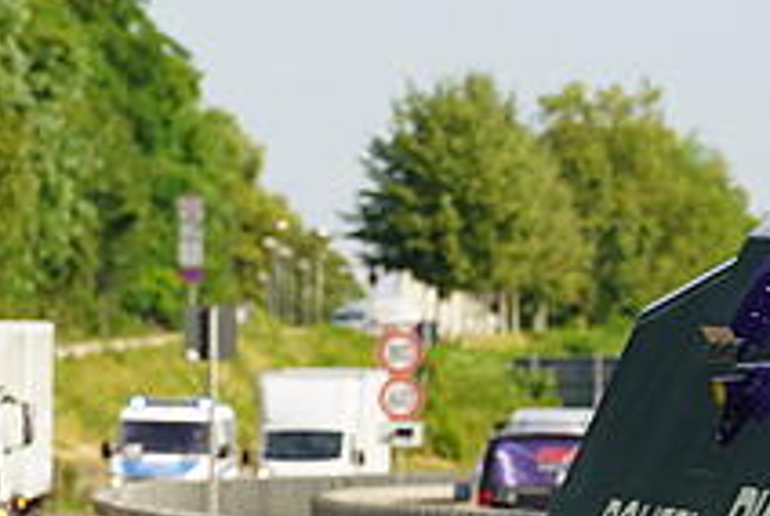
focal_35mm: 662
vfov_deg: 2.1
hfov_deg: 3.1
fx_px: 14179
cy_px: 500
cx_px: -2
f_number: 5
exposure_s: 1/320
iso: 100
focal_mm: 150
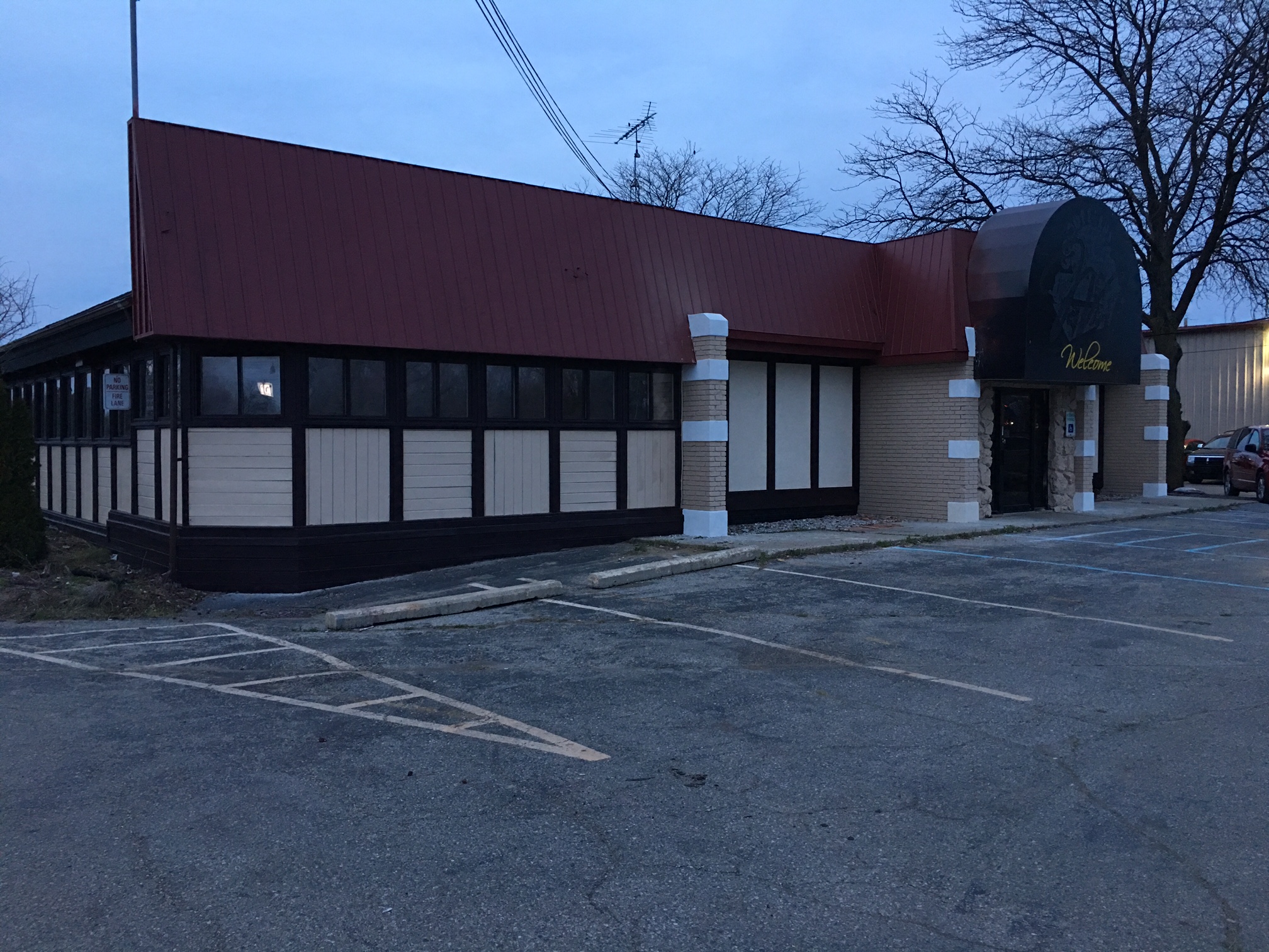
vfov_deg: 48.2
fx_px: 1063
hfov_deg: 61.7
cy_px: 476
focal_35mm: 29
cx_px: 634
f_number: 2.2
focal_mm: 4.15
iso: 100
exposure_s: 1/15
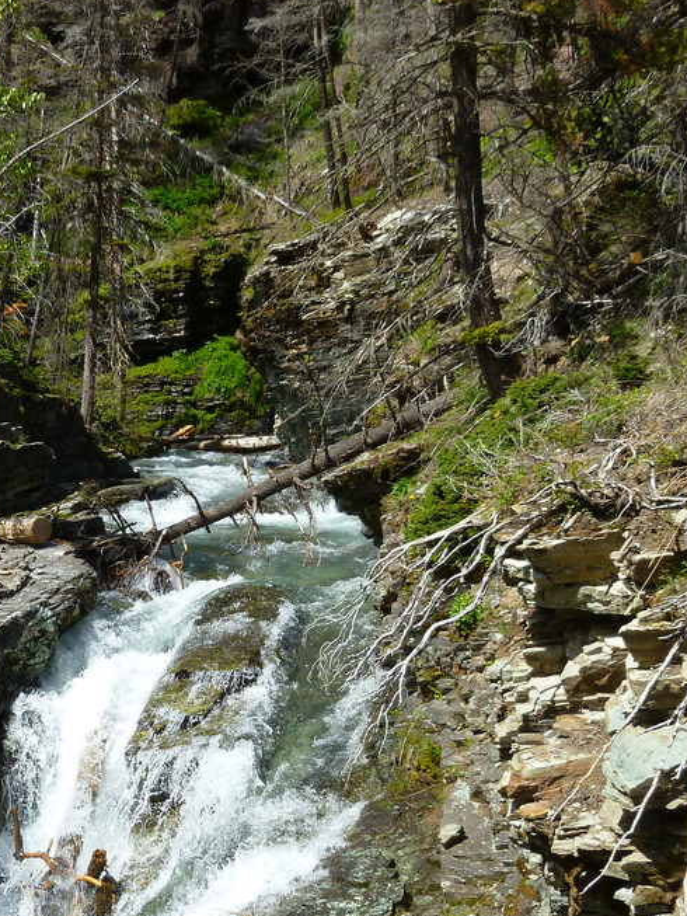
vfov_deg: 38.8
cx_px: 140
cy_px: 533
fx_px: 1296
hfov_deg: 29.0
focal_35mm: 49
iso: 80
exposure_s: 1/500
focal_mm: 4.5
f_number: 3.3
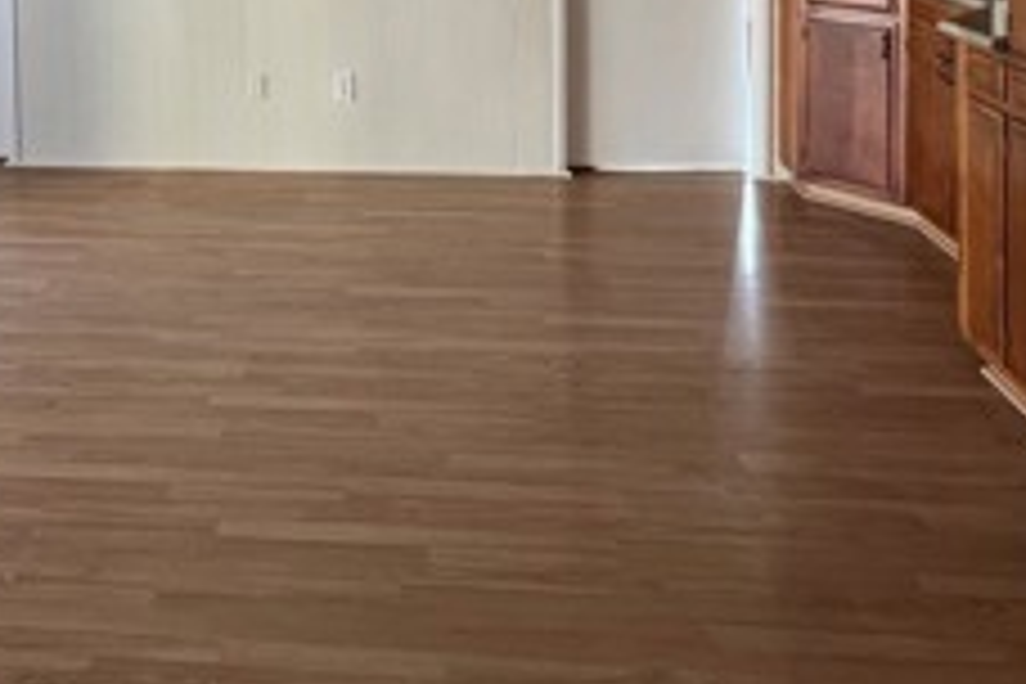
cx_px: 292
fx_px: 1083
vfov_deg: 30.2
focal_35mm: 38
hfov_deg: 49.2
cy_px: -122
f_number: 1.8
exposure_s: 1/120
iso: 125
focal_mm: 1.57
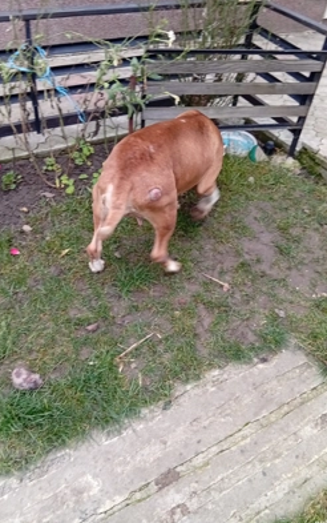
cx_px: 157
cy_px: 263
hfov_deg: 43.2
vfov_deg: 64.6
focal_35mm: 29
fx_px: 413
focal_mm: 3.84
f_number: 1.8
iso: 94
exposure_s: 1/50
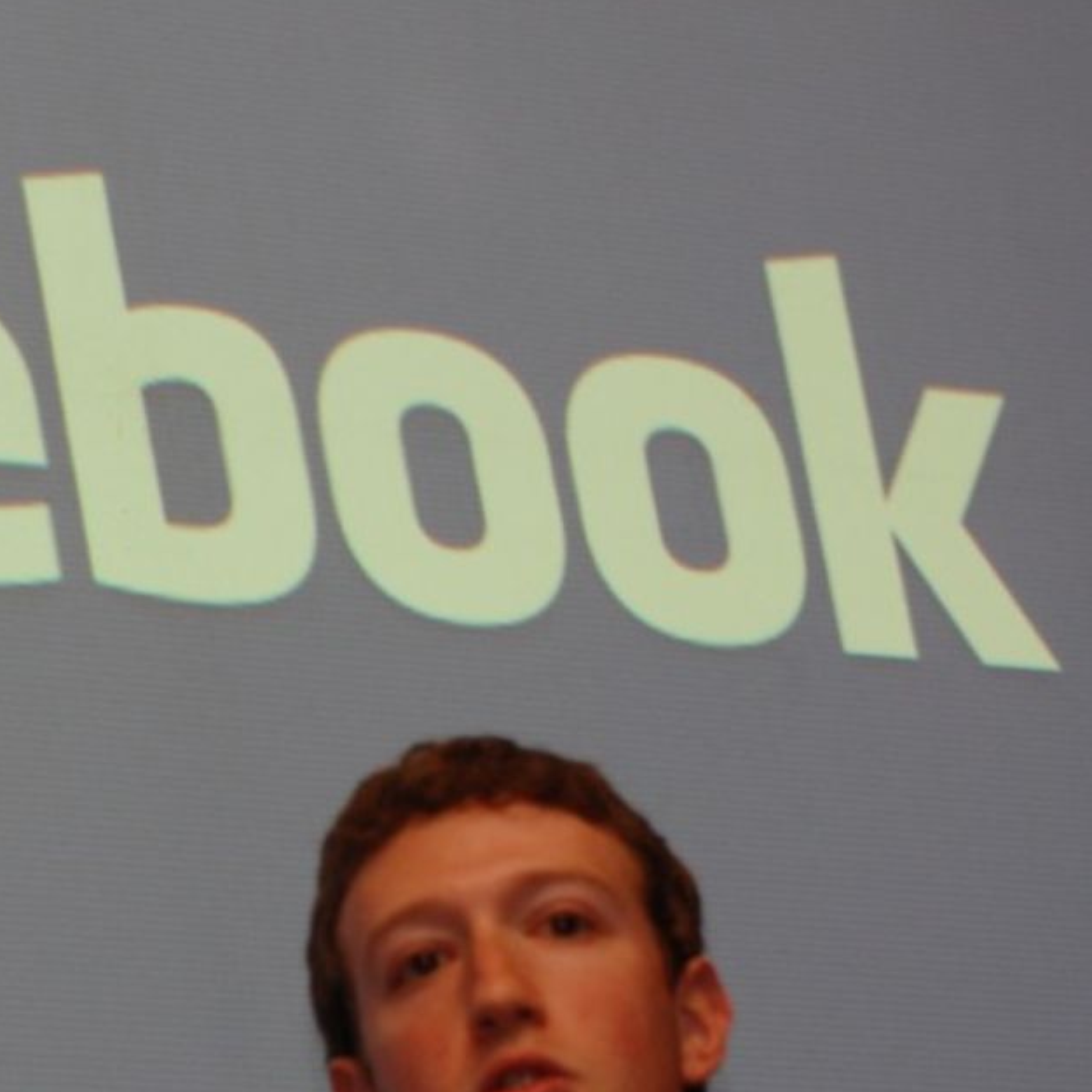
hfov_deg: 7.8
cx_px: -9
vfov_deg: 7.8
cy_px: 667
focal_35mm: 224
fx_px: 7995
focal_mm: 86
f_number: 4.8
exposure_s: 1/60
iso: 720
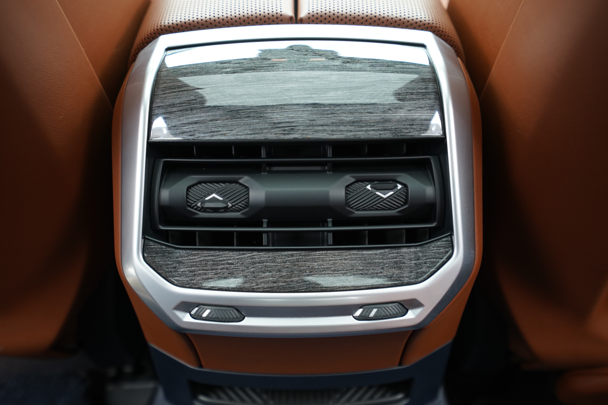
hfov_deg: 54.4
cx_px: 304
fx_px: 591
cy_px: 202
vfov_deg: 37.9
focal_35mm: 35
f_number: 4
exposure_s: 1/60
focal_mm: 35
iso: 1600
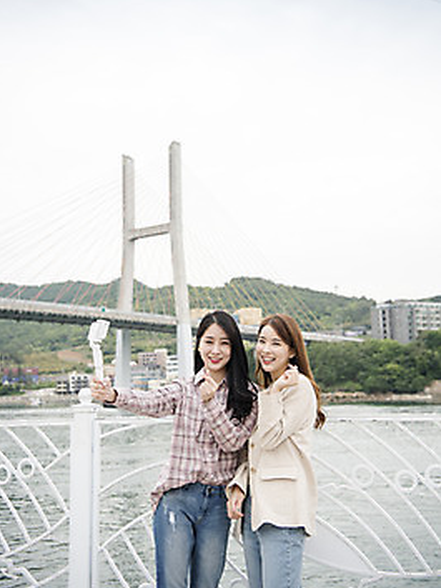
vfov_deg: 38.9
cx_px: 220
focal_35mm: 49
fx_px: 832
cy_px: 272
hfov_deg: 29.7
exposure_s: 1/640
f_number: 4
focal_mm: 45
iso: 160
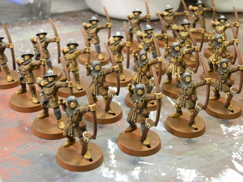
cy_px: 91
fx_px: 428
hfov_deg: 31.7
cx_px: 122
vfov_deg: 24.0
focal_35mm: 61
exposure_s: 1/8
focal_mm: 10.99
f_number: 3.7
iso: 250
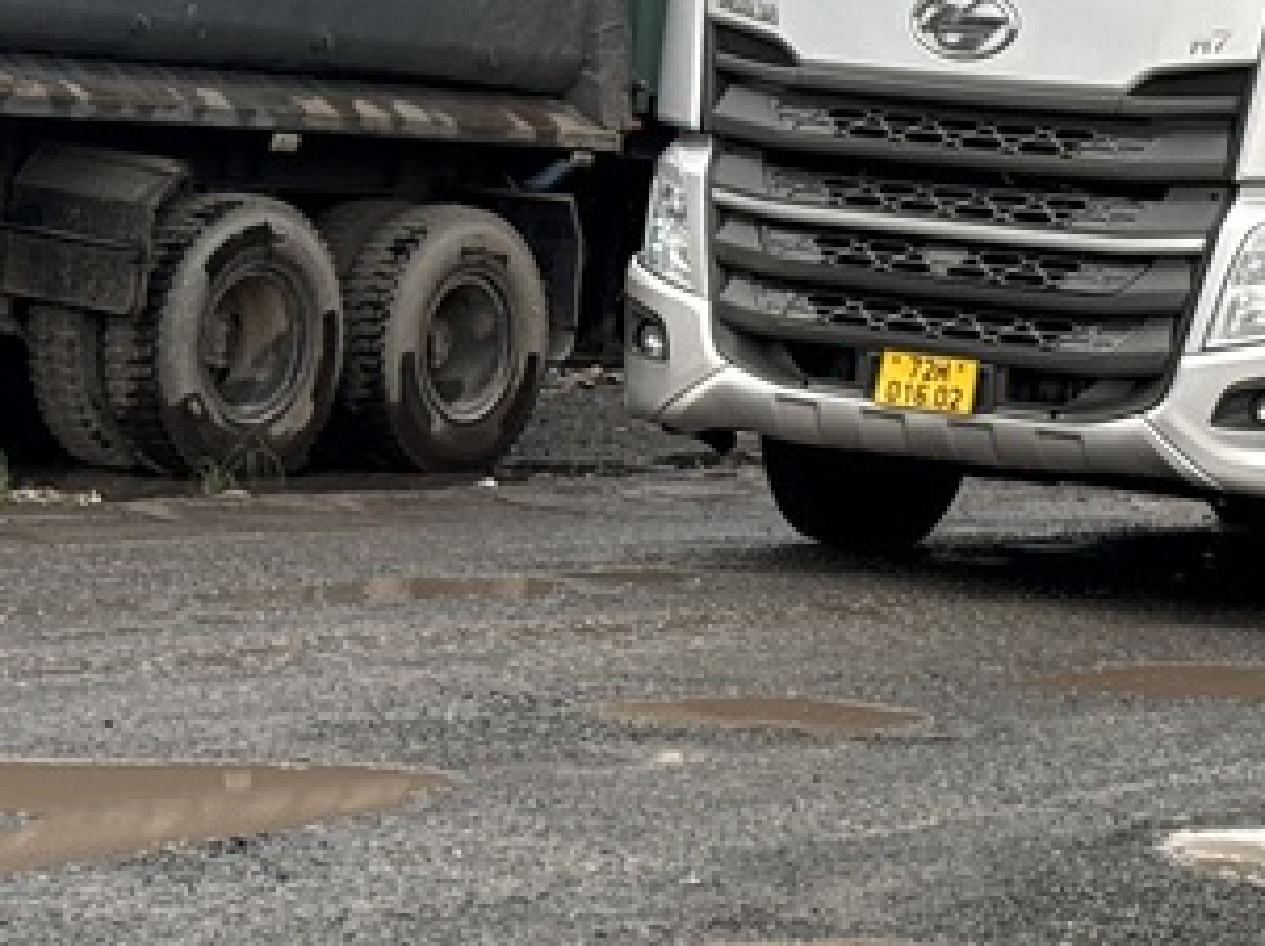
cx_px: 1324
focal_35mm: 124
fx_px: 4528
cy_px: 425
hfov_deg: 15.6
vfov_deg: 11.9
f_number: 1.78
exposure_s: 1/454
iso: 64
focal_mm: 6.76
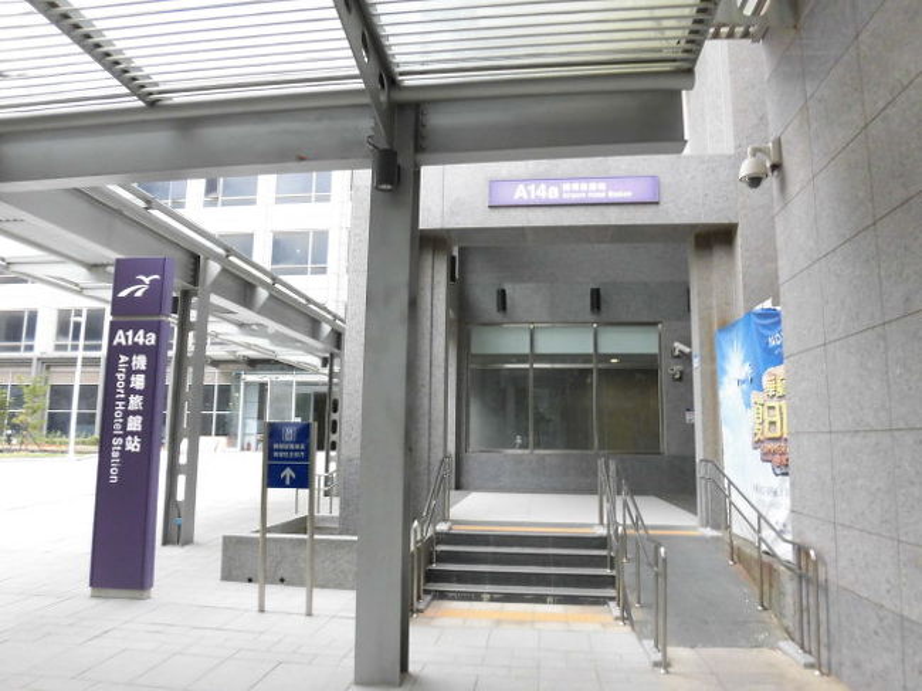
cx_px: 461
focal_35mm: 24
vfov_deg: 56.8
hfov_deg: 71.6
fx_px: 639
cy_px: 346
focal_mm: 4.3
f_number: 3.1
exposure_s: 1/60
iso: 160
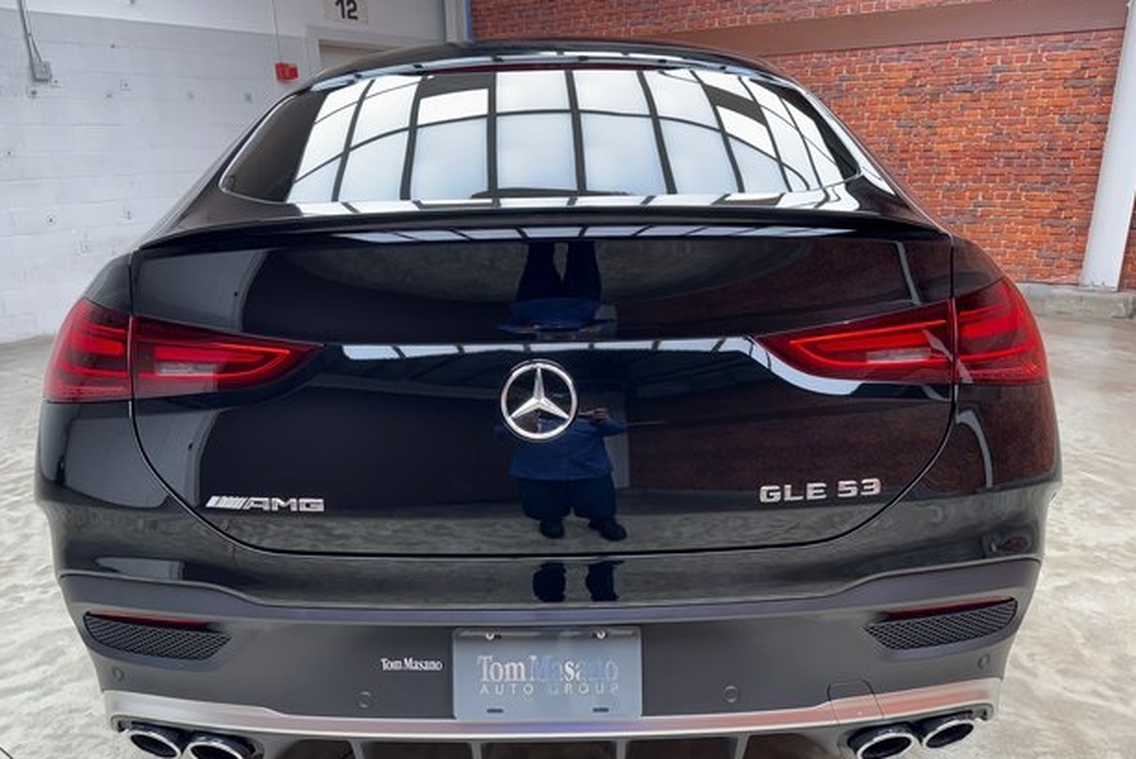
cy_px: 418
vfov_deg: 49.5
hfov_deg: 69.3
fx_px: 821
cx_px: 546
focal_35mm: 26
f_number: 1.78
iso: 125
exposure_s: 1/120
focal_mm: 6.76
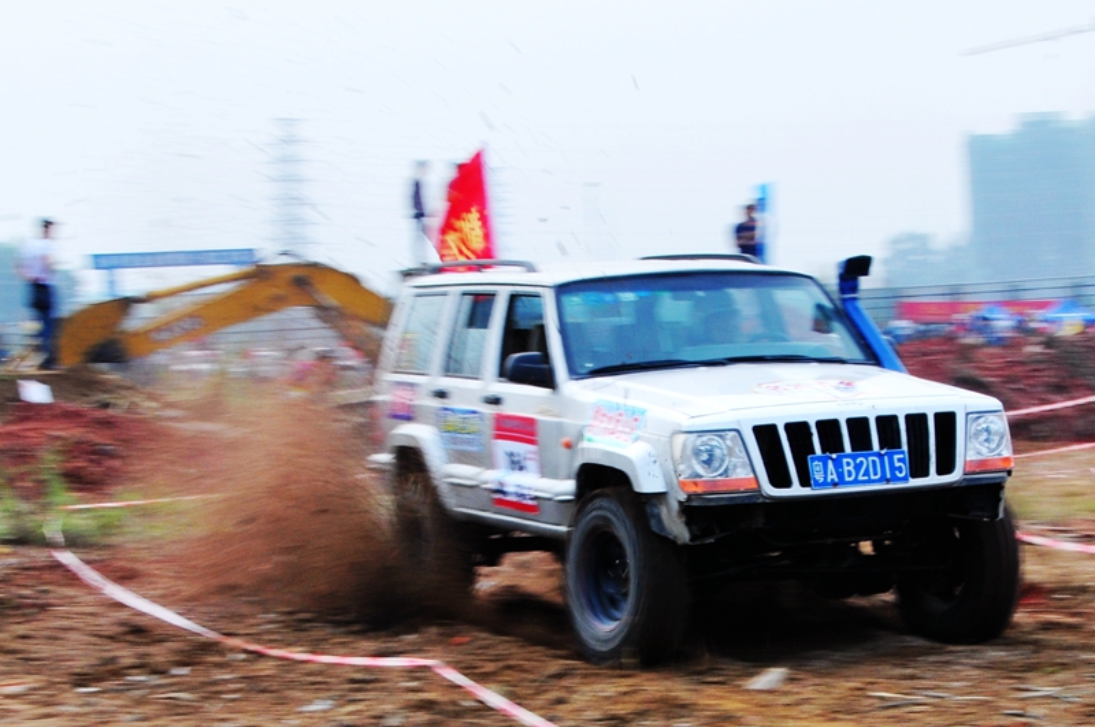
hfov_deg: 46.5
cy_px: 364
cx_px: 548
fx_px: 1276
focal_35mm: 42
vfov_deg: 31.8
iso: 200
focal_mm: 28
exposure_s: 1/60
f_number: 18
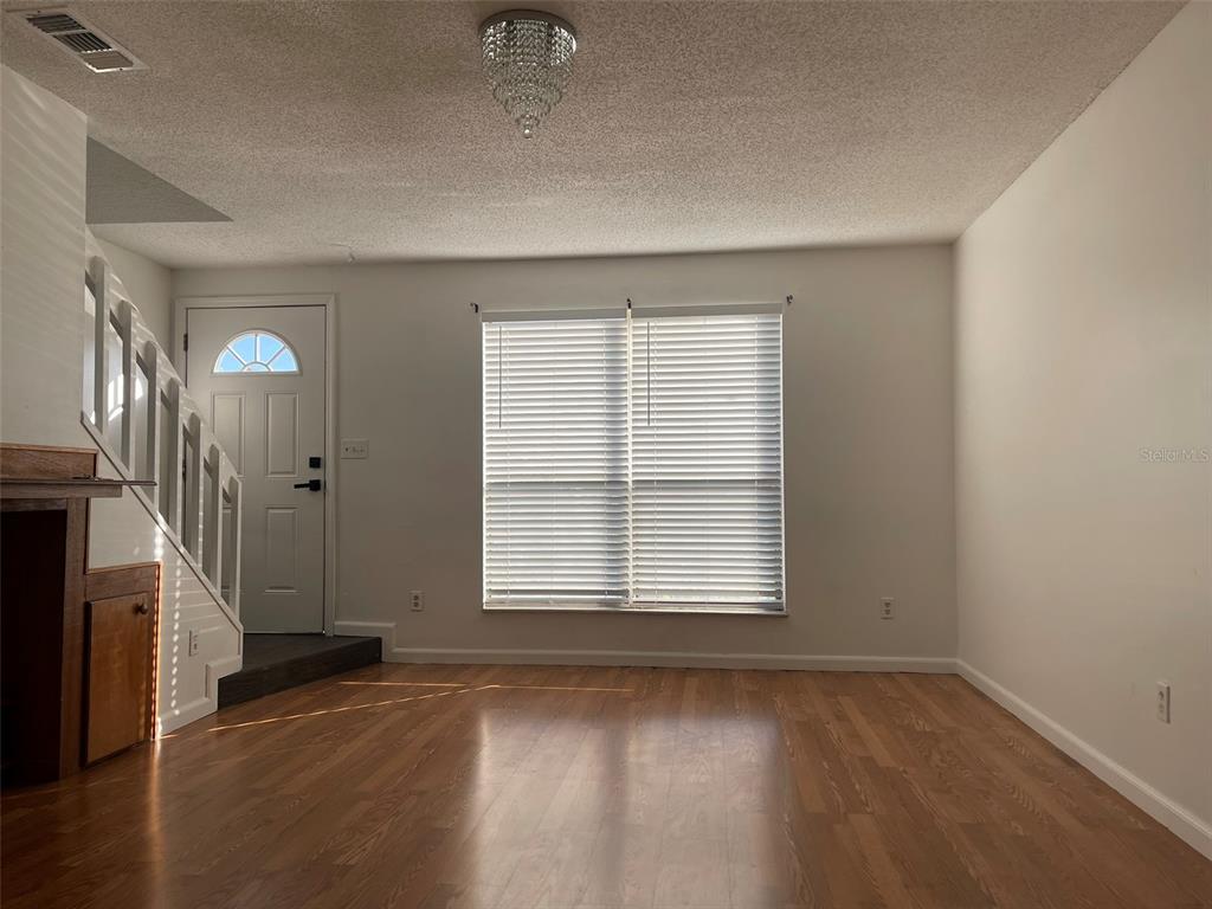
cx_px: 606
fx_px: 910
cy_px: 454
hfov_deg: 67.3
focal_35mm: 26
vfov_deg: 53.1
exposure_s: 1/564
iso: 50
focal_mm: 5.1
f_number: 1.6
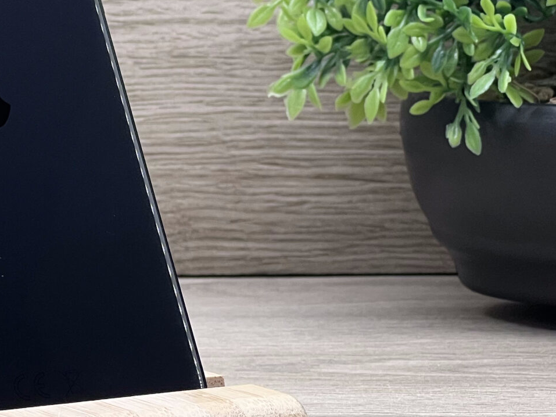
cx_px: -30
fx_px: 3309
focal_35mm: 206
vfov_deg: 7.2
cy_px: 91
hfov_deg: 9.5
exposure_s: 1/100
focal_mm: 9
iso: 100
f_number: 2.8
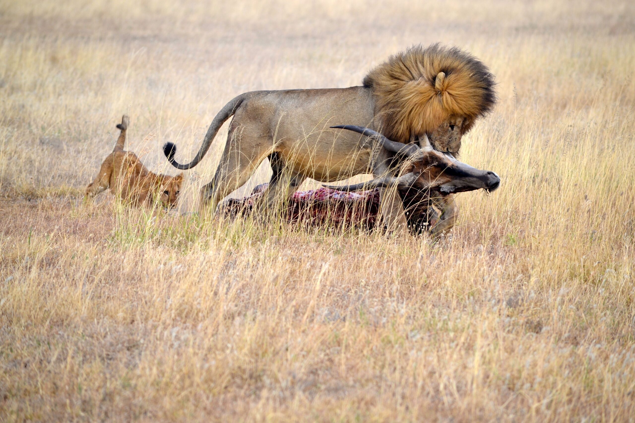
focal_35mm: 300
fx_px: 5292
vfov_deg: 4.6
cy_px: 212
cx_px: 318
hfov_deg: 6.9
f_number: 5
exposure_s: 1/200
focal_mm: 200
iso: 100
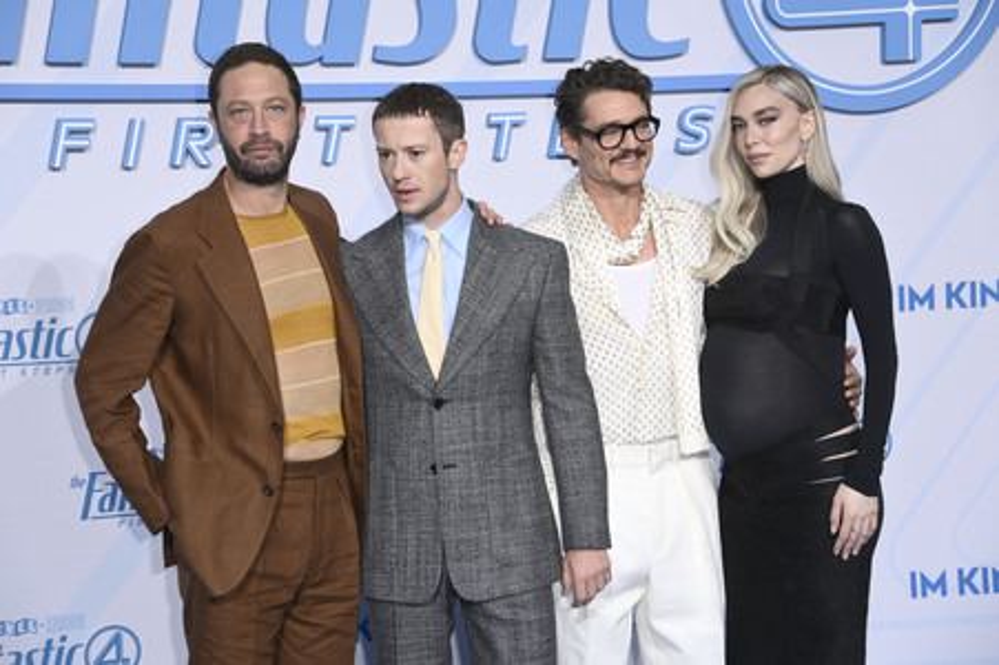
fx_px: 2717
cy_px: 332
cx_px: 500
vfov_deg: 13.9
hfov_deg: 20.8
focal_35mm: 98
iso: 400
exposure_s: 1/200
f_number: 5.6
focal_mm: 98
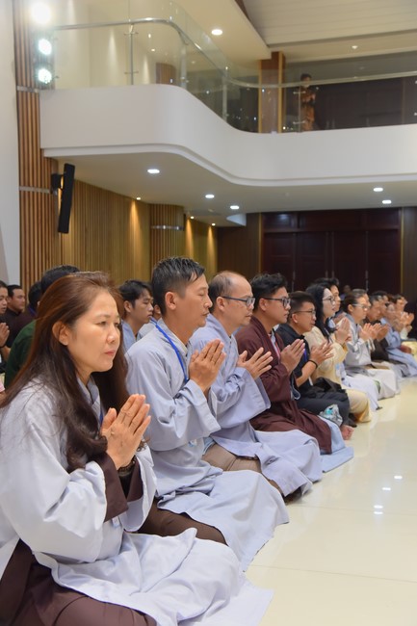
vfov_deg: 39.6
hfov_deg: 27.0
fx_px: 869
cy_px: 313
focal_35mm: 50
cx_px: 208
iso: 1600
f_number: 6.3
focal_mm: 50
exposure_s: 1/100
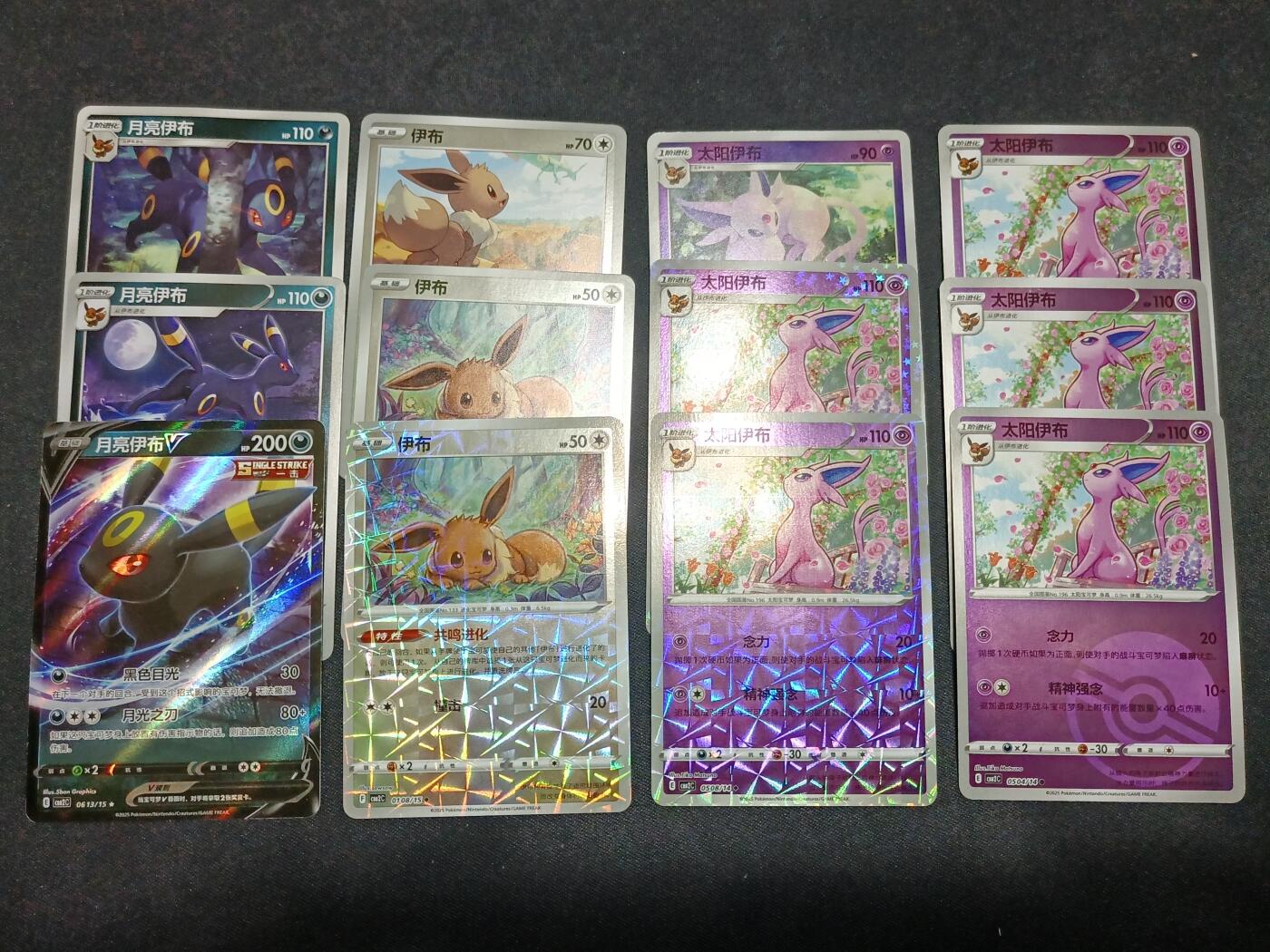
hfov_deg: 55.4
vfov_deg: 42.9
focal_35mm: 33
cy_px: 476
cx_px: 635
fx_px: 1211
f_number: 1.8
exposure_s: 1/50
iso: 681
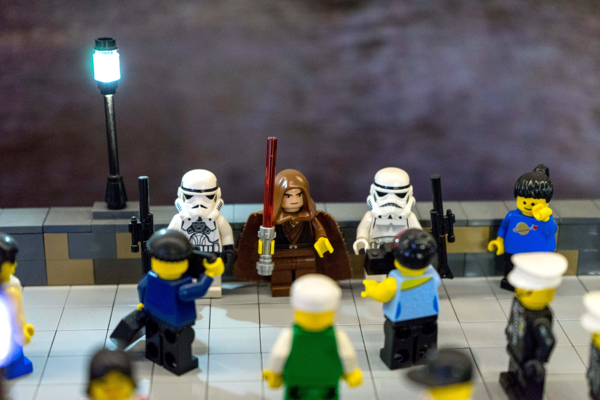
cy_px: 200
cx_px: 300
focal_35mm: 57
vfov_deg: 23.8
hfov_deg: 35.1
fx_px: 950
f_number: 5
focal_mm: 57
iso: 2500
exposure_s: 1/20
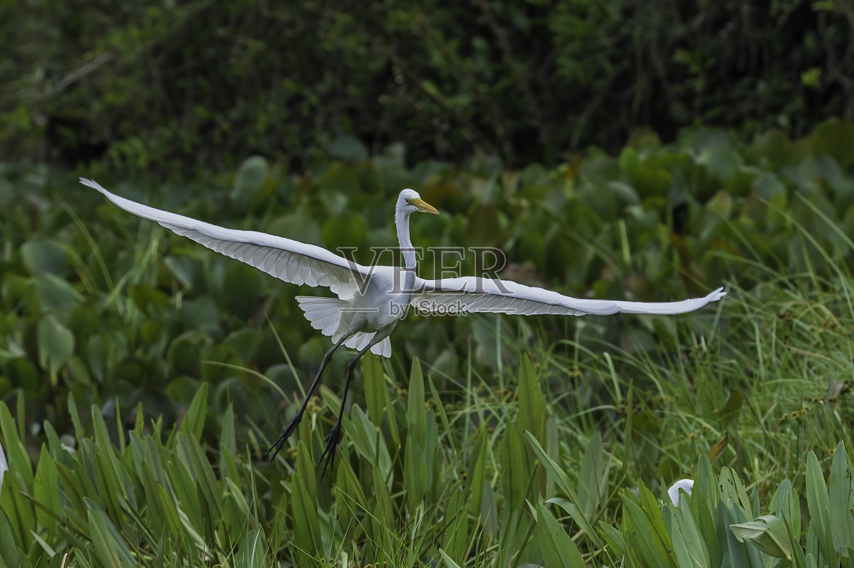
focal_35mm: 500
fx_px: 11854
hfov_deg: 4.1
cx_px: 427
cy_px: 284
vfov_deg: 2.7
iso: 800
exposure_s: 1/1000
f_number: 7.1
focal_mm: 500
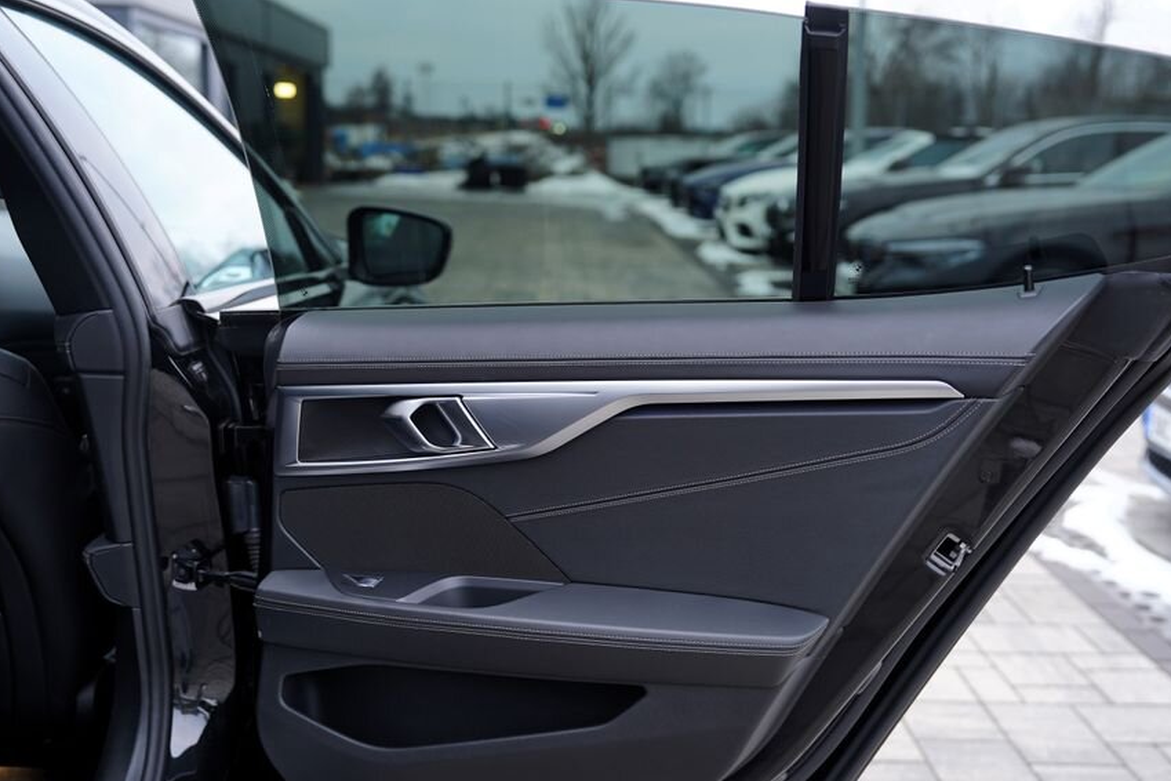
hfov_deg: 47.4
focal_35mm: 41
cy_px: 424
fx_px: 1334
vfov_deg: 32.6
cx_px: 605
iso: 160
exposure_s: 1/40
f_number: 2.8
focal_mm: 34
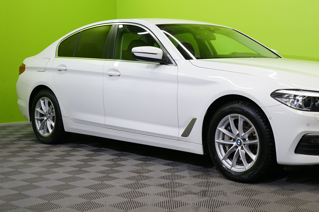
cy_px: 94
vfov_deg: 23.0
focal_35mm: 59
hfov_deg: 33.6
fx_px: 523
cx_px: 219
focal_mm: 36
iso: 400
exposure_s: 1/30
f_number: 5.6
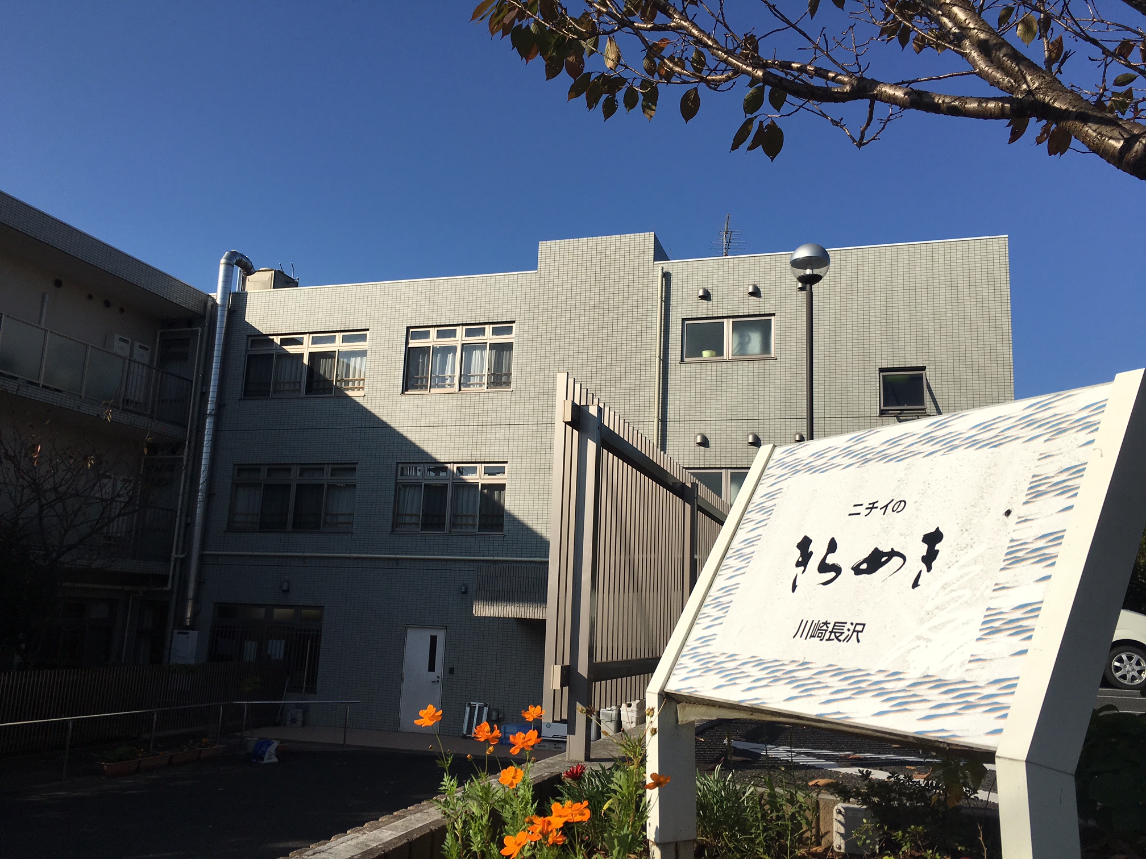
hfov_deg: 61.7
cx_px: 573
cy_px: 430
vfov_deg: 48.2
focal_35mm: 29
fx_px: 960
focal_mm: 4.15
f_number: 2.2
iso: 25
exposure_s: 1/3344
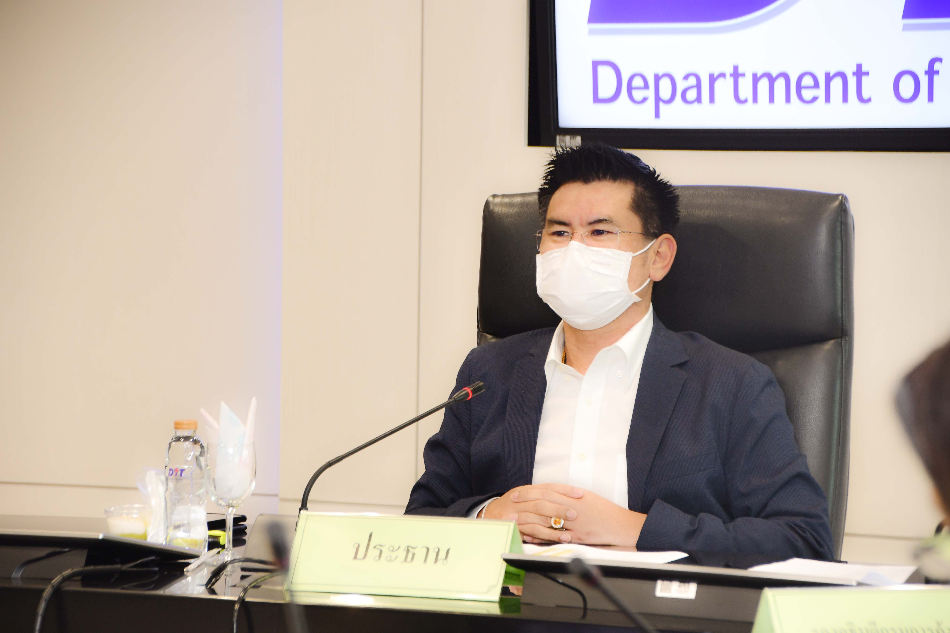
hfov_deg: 13.1
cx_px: 475
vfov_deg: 8.7
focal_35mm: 157
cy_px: 316
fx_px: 4143
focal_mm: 105
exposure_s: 1/60
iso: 800
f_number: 5.6
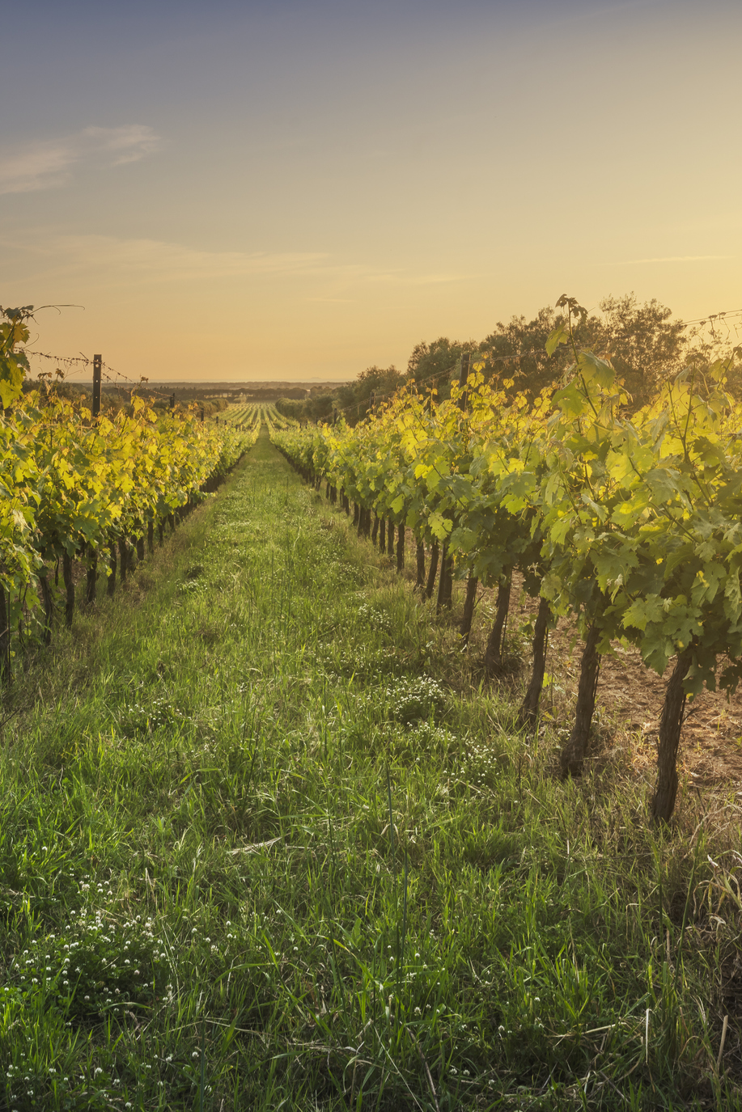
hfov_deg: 35.7
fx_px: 1144
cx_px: 268
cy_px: 556
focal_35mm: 37
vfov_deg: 51.9
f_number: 14
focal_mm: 24
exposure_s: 1/15
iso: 100
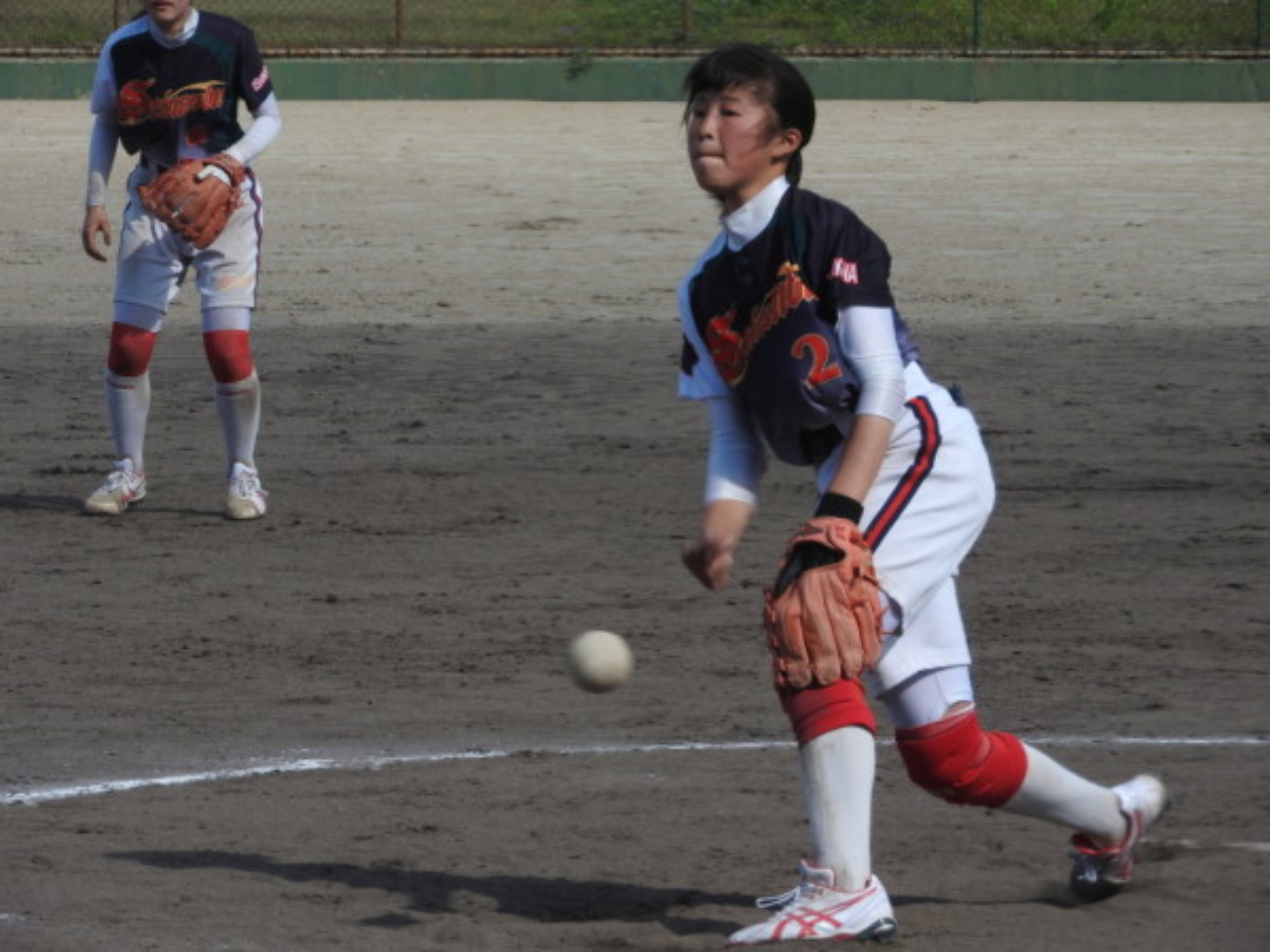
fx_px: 11006
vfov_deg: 5.0
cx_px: 635
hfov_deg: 6.6
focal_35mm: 300
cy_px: 476
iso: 100
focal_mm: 53.7
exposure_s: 1/640
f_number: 5.5
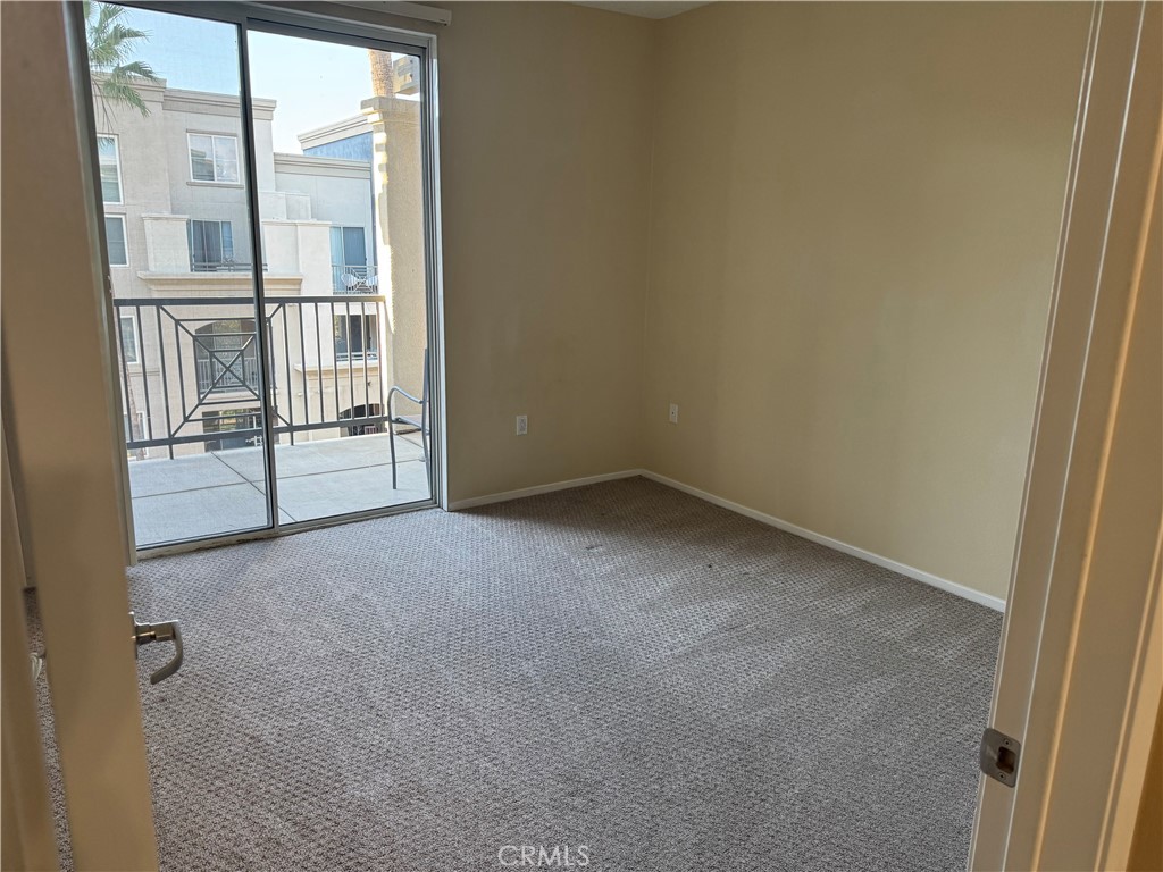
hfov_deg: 71.6
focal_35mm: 24
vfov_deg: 56.8
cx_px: 582
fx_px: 806
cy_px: 436
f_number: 1.78
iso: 125
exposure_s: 1/120
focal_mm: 6.76
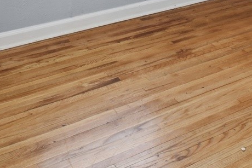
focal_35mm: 62
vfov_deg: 17.1
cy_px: -151
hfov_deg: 32.0
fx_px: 434
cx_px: 173
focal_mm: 10
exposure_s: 1/125
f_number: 9
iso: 250
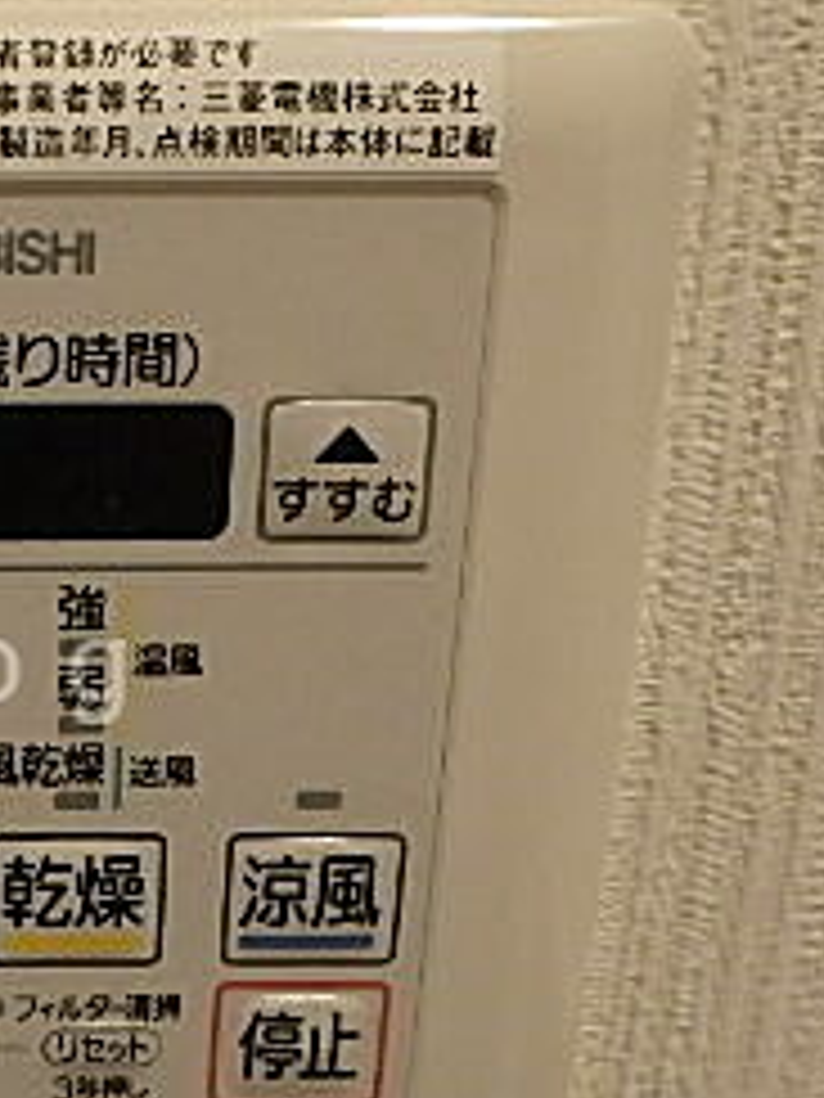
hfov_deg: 24.2
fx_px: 1746
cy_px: 670
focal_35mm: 55
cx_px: -158
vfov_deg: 34.8
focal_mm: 3.7
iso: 320
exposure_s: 1/30
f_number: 3.5
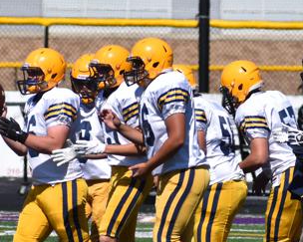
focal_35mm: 1045
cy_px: 160
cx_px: 191
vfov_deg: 1.5
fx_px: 9368
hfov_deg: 1.9
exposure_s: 1/2000
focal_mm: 220
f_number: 5.6
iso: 200
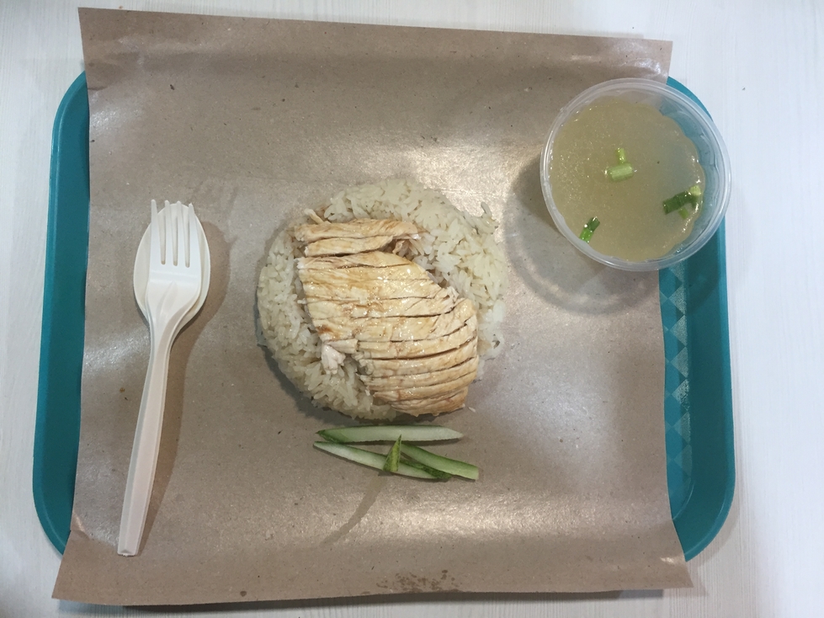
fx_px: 690
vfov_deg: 48.2
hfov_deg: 61.7
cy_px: 309
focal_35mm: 29
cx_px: 412
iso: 80
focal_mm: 4.15
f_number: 2.2
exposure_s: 1/33
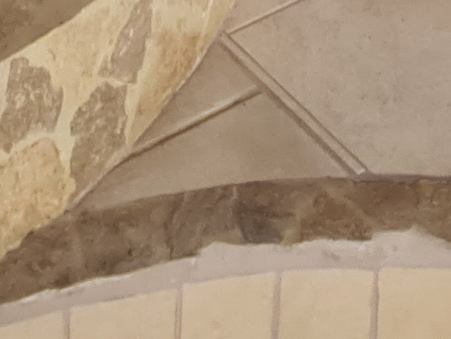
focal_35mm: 80
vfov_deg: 12.5
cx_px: 151
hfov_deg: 24.3
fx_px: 1043
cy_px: -565
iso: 160
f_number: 2.2
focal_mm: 2.2
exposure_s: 1/60
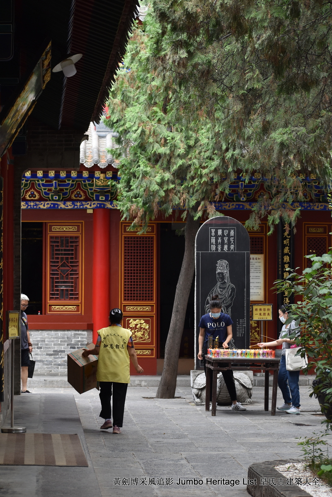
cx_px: 166
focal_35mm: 105
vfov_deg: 19.4
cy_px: 248
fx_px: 1451
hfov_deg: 13.1
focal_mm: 70
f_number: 5
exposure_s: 1/250
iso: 400
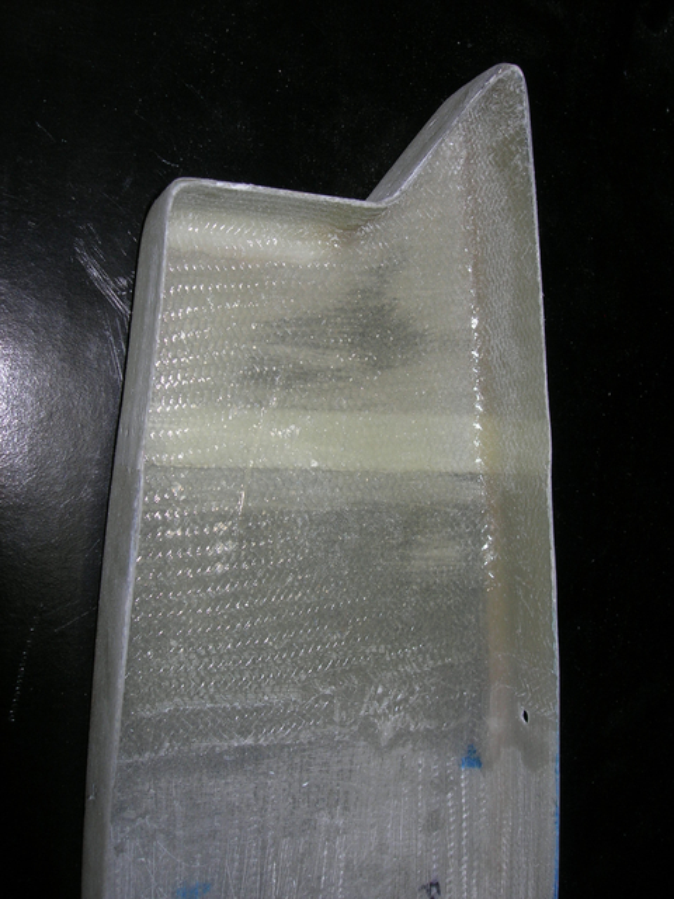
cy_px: 450
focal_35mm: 38
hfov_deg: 37.7
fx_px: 987
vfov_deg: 49.0
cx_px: 337
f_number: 4.8
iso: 64
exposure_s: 1/60.1
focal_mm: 7.8
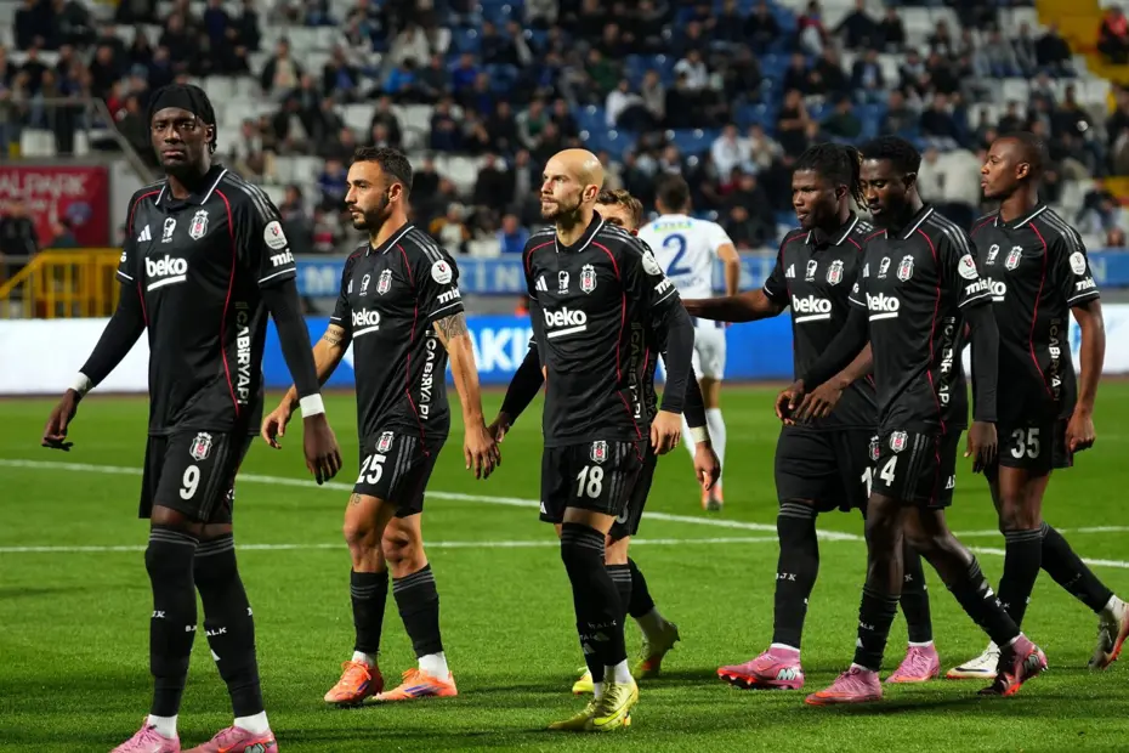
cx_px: 564
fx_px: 5645
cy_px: 376
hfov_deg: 11.4
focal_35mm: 180
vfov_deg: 7.6
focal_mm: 120
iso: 1600
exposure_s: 1/1250
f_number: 2.8
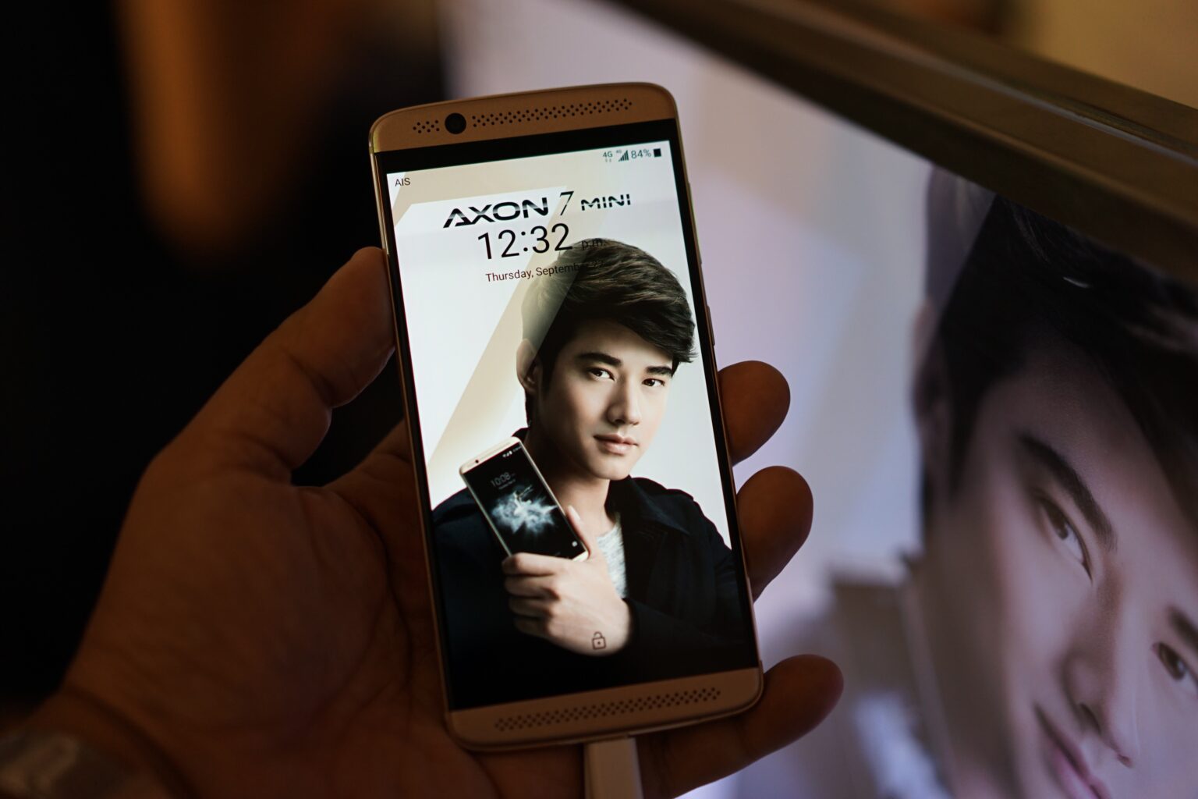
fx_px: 1830
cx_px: 599
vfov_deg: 24.6
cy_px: 400
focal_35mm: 55
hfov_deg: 36.2
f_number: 1.8
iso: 640
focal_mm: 55
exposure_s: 1/1000
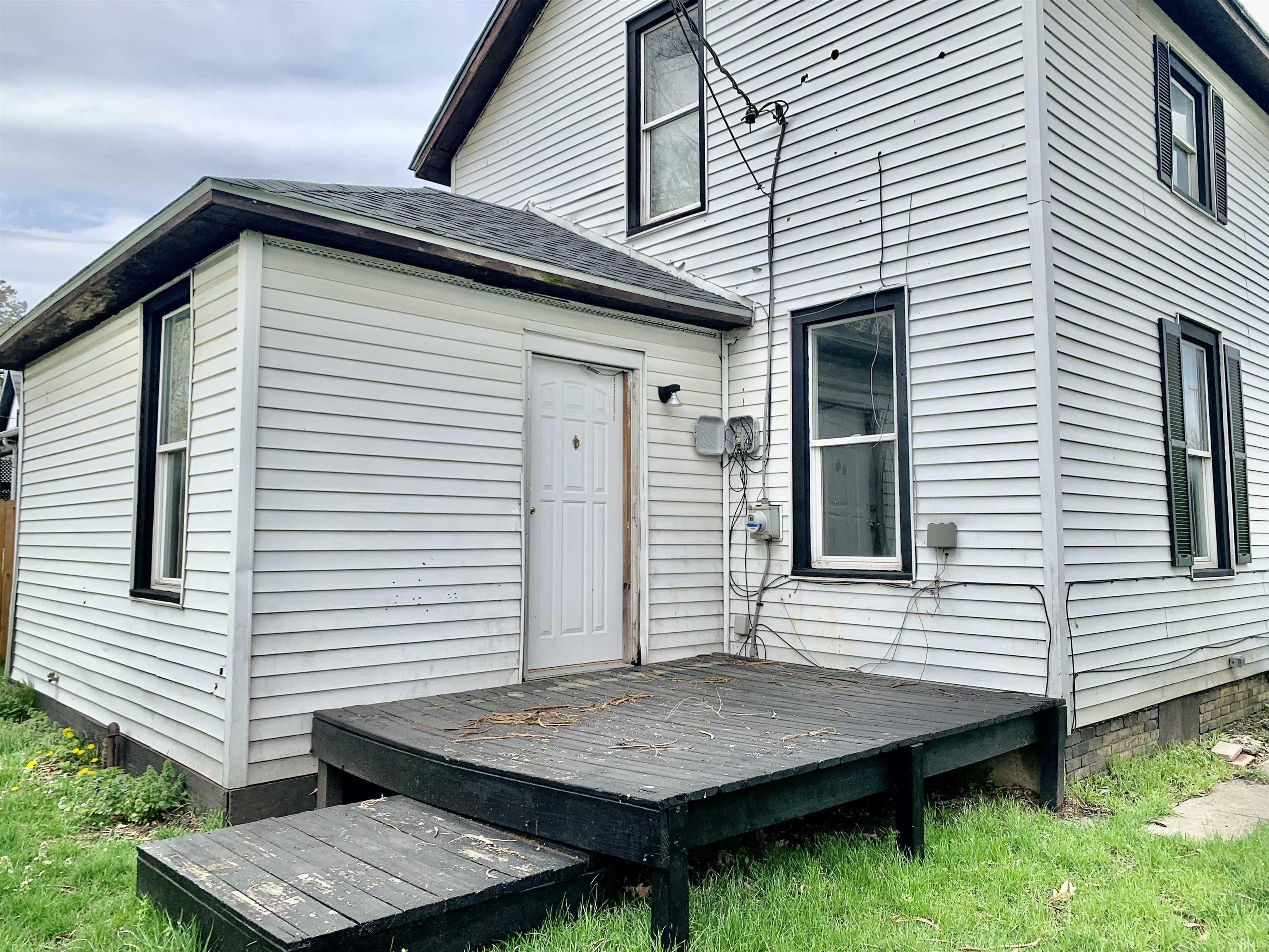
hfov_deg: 67.3
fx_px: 953
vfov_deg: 53.1
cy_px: 476
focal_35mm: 26
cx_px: 634
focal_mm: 4.25
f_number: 1.8
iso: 25
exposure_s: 1/1748
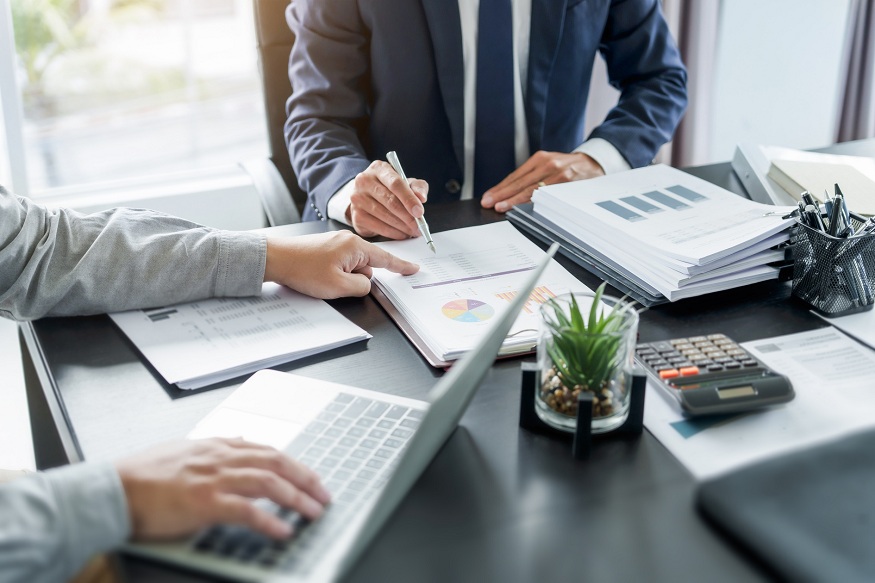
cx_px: 438
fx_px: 1247
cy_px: 292
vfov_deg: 26.3
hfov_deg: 38.7
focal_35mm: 51
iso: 200
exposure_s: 1/250
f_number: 2.8
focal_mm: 51.3
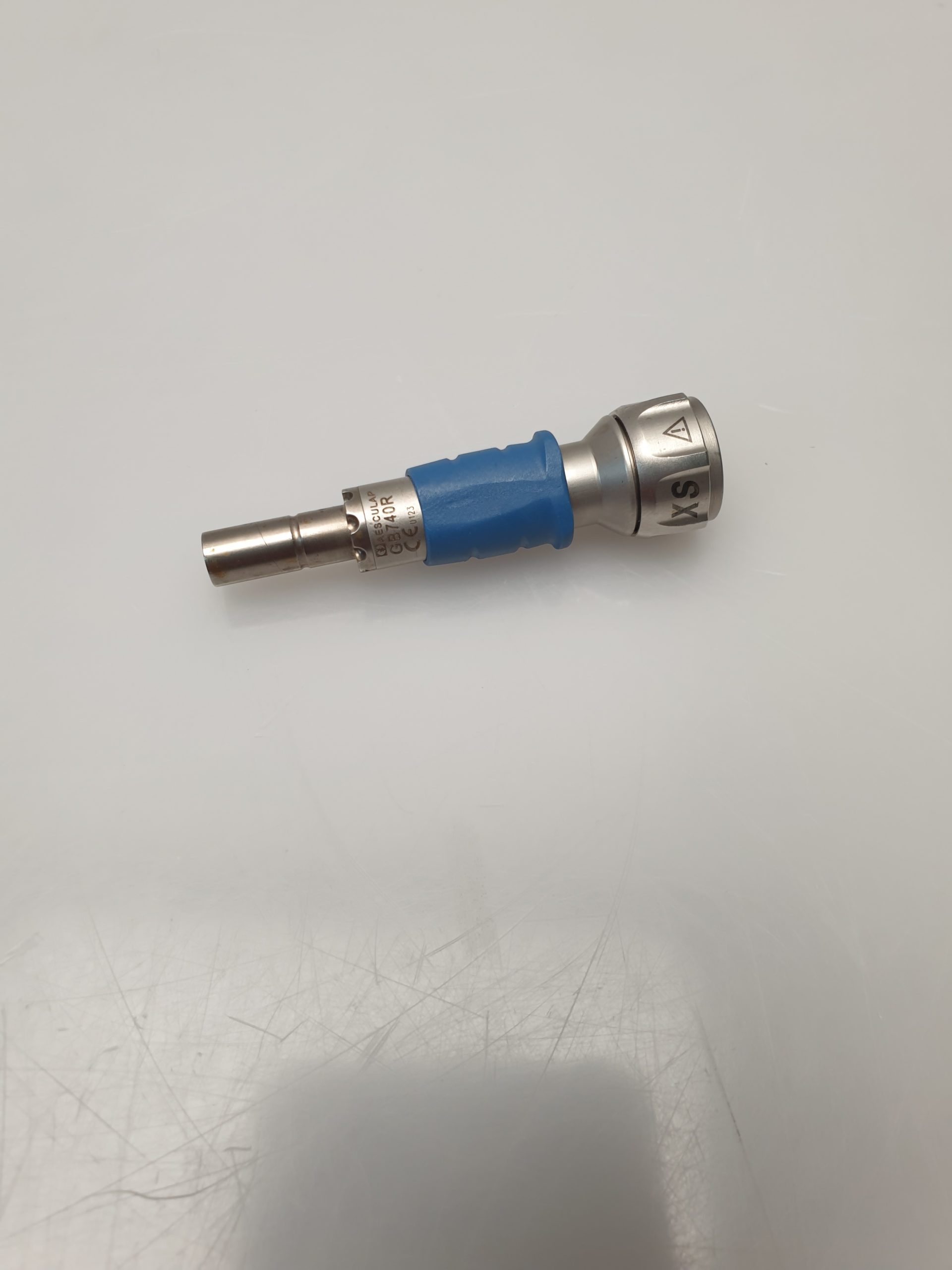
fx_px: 953
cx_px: 476
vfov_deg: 67.3
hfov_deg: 53.1
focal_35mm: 26
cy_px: 635
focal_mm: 4.3
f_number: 2.4
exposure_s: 1/50
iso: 64
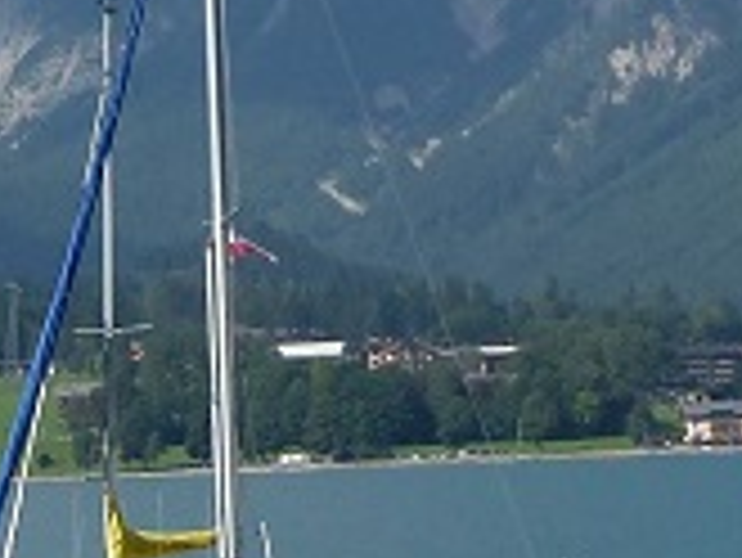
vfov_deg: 6.3
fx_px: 5062
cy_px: 0
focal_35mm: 236
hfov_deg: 8.3
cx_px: -234
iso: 100
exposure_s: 1/1000
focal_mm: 6.8
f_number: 3.8
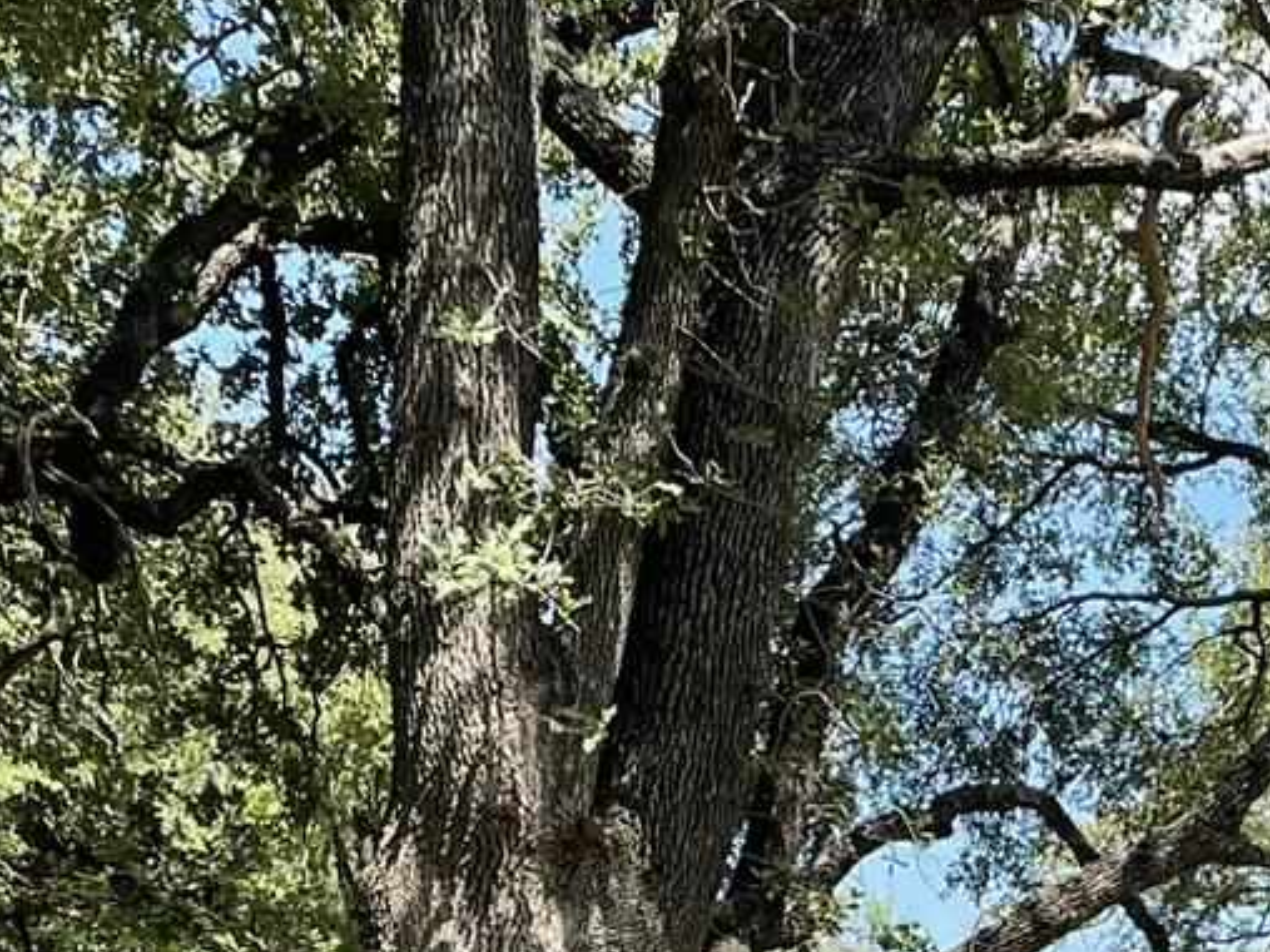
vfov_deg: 13.0
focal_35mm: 105
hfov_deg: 18.6
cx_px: 979
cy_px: 1586
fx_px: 3851
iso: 32
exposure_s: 1/910
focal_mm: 4.2
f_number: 1.6
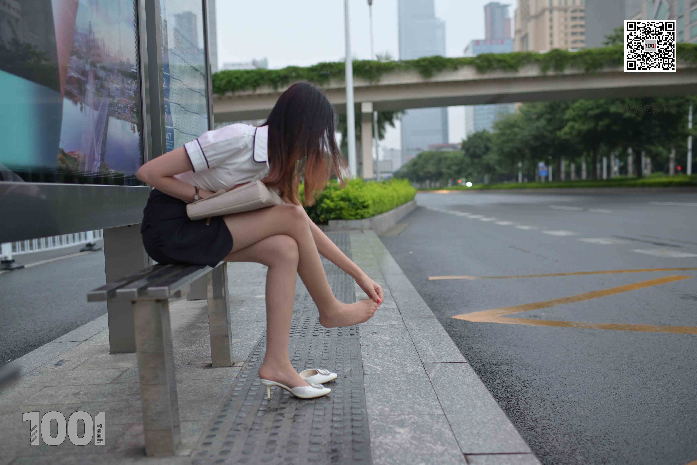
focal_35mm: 35
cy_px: 232
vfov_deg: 37.9
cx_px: 348
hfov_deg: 54.4
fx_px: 678
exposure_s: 1/200
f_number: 2.2
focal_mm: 35
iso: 640
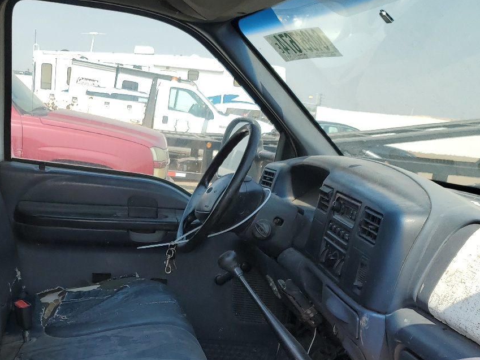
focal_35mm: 49
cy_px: 308
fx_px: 680
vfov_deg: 28.8
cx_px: 141
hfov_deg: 38.2
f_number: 1.5
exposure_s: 1/1429
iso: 50
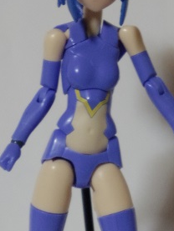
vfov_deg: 11.0
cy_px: 203
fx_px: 1199
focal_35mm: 179
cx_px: 76
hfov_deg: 8.3
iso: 800
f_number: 4
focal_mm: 13.4
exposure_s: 1/5
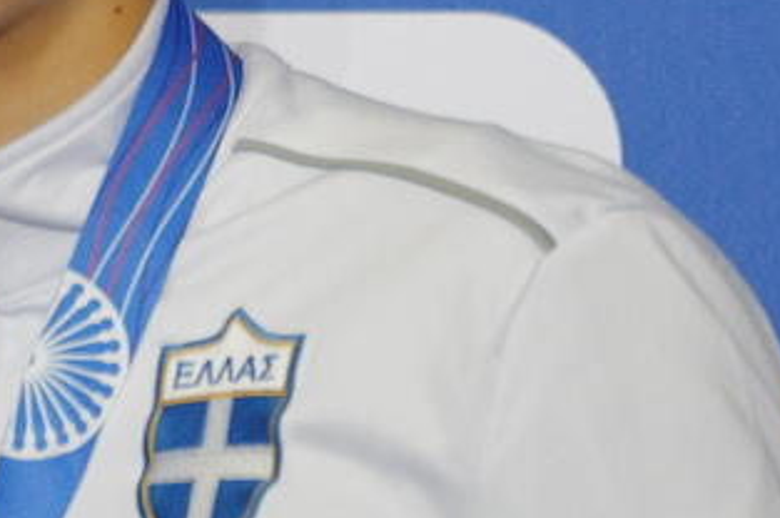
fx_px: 34587
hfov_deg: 1.3
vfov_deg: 0.9
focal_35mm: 1598
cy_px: 376
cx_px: -1582
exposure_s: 1/500
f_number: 3
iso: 1600
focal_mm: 200
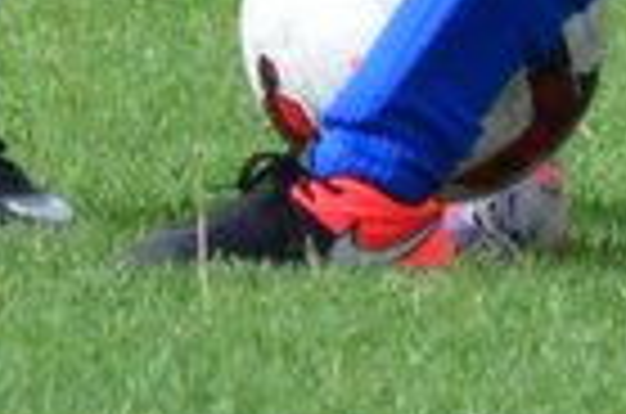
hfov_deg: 0.7
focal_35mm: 2919
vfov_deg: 0.5
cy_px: -832
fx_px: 50642
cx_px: 329
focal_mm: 300
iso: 2500
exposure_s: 1/4000
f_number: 8
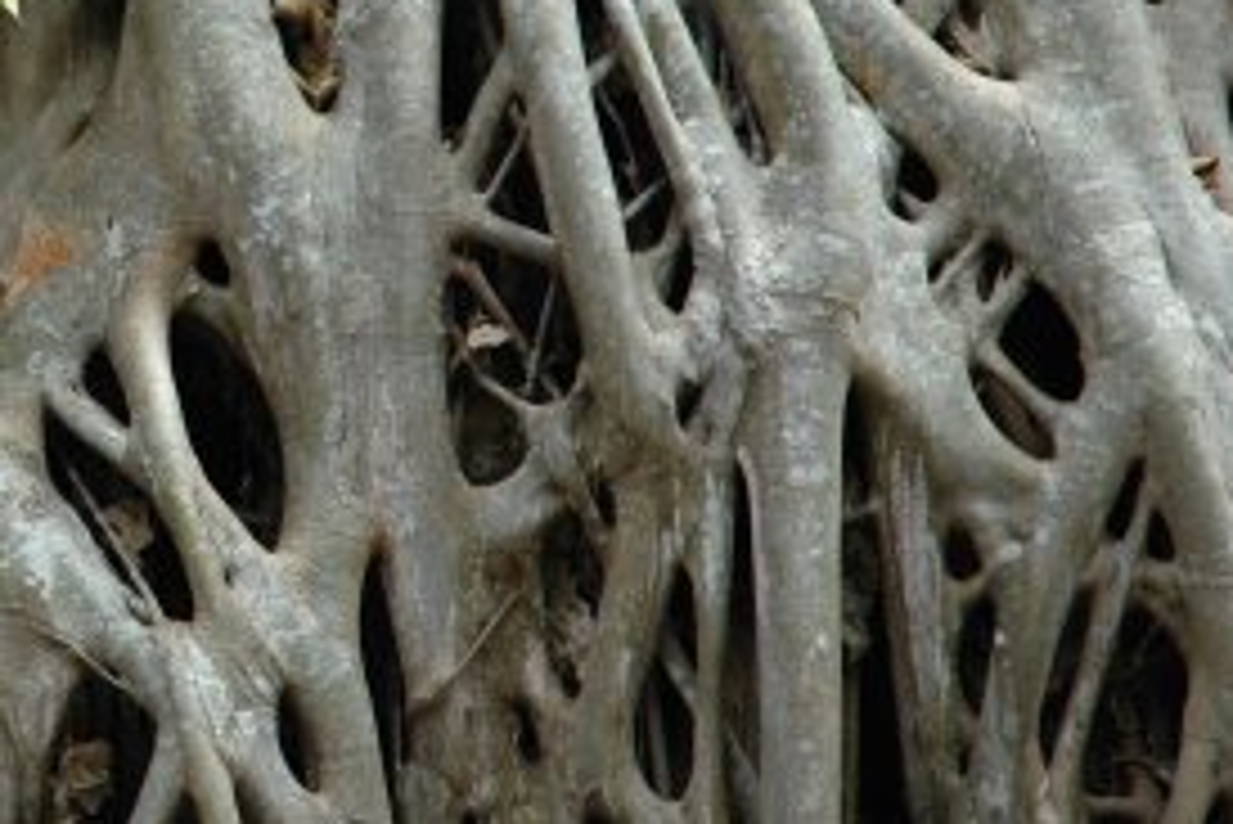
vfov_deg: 5.0
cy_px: -23
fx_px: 9458
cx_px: -184
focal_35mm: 276
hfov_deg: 7.4
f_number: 5.6
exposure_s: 1/125
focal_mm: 70
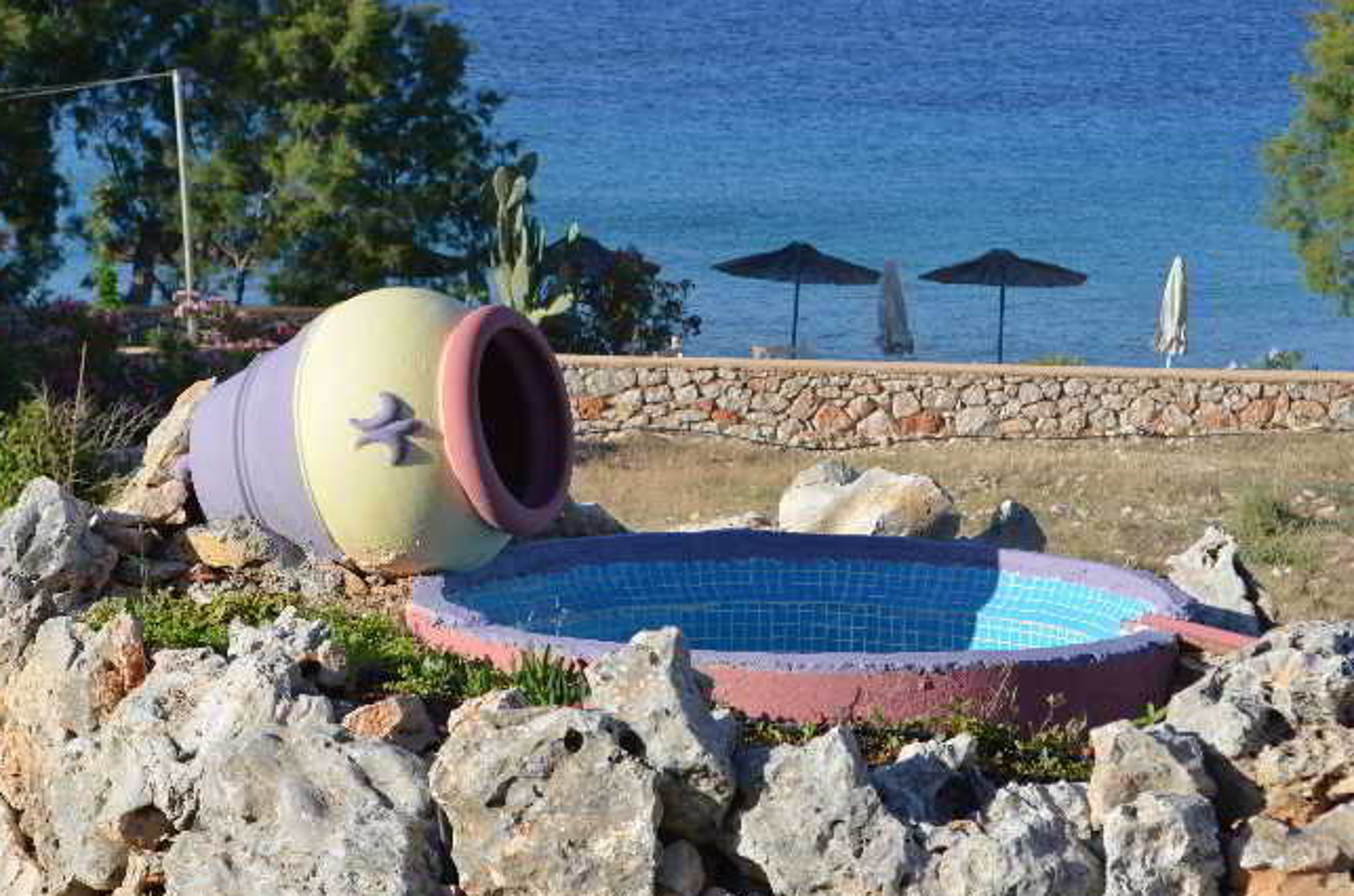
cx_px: 649
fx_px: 3852
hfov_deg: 19.9
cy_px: 488
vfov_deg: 13.3
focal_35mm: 103
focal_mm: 55
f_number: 8
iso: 100
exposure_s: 1/250
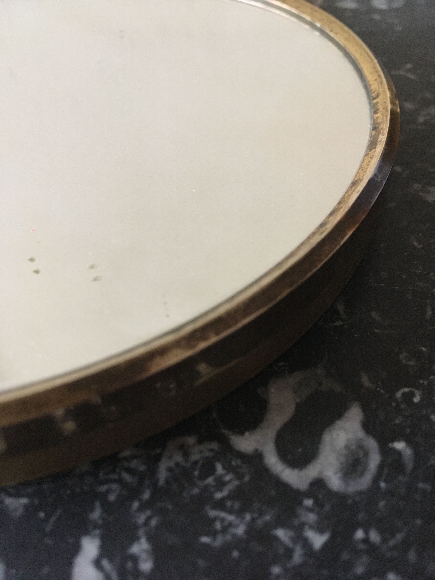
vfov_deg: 61.7
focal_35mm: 29
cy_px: 290
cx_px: 218
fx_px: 486
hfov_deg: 48.2
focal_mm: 4.15
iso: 200
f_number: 2.2
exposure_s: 1/33
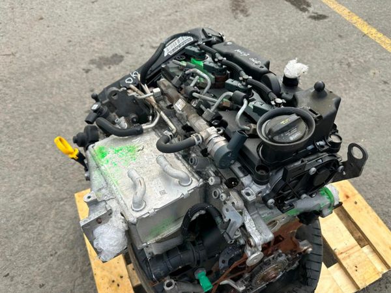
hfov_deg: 71.6
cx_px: 196
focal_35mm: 24
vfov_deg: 56.8
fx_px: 271
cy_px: 146
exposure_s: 1/971
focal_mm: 6.86
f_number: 1.78
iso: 80
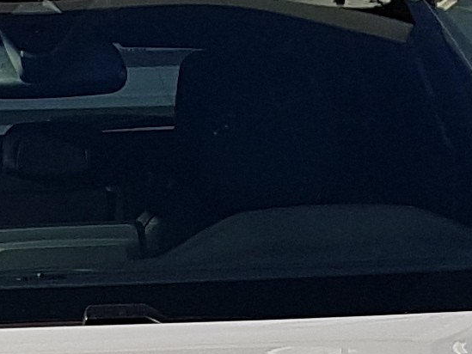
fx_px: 2605
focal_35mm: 191
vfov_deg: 7.4
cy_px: 762
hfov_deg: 10.3
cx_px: 67
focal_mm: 4.2
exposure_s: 1/1924
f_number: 1.7
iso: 40
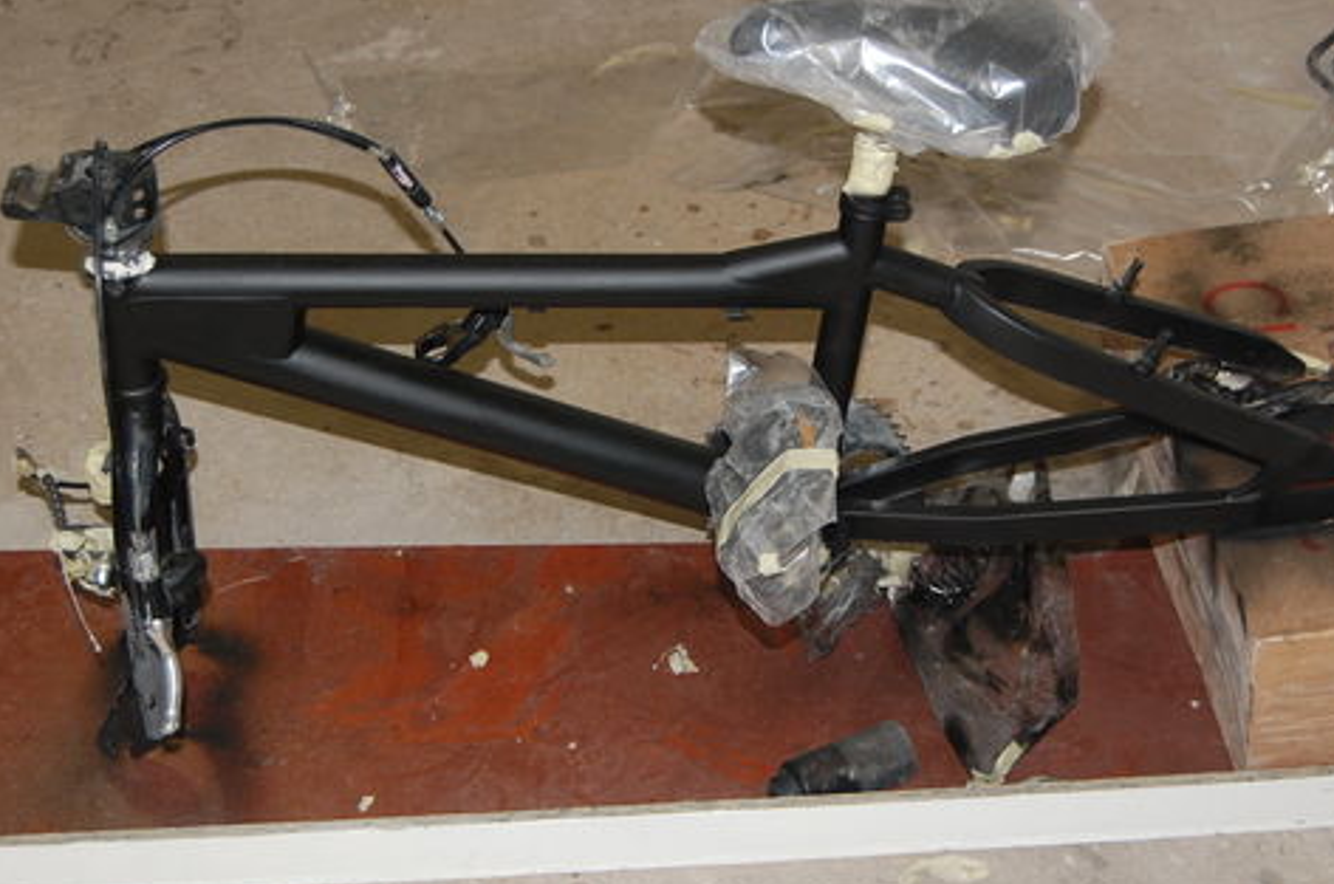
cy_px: 460
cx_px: 650
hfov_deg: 32.9
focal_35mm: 61
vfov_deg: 22.2
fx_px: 2257
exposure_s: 1/60
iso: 400
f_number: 4.2
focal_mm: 30
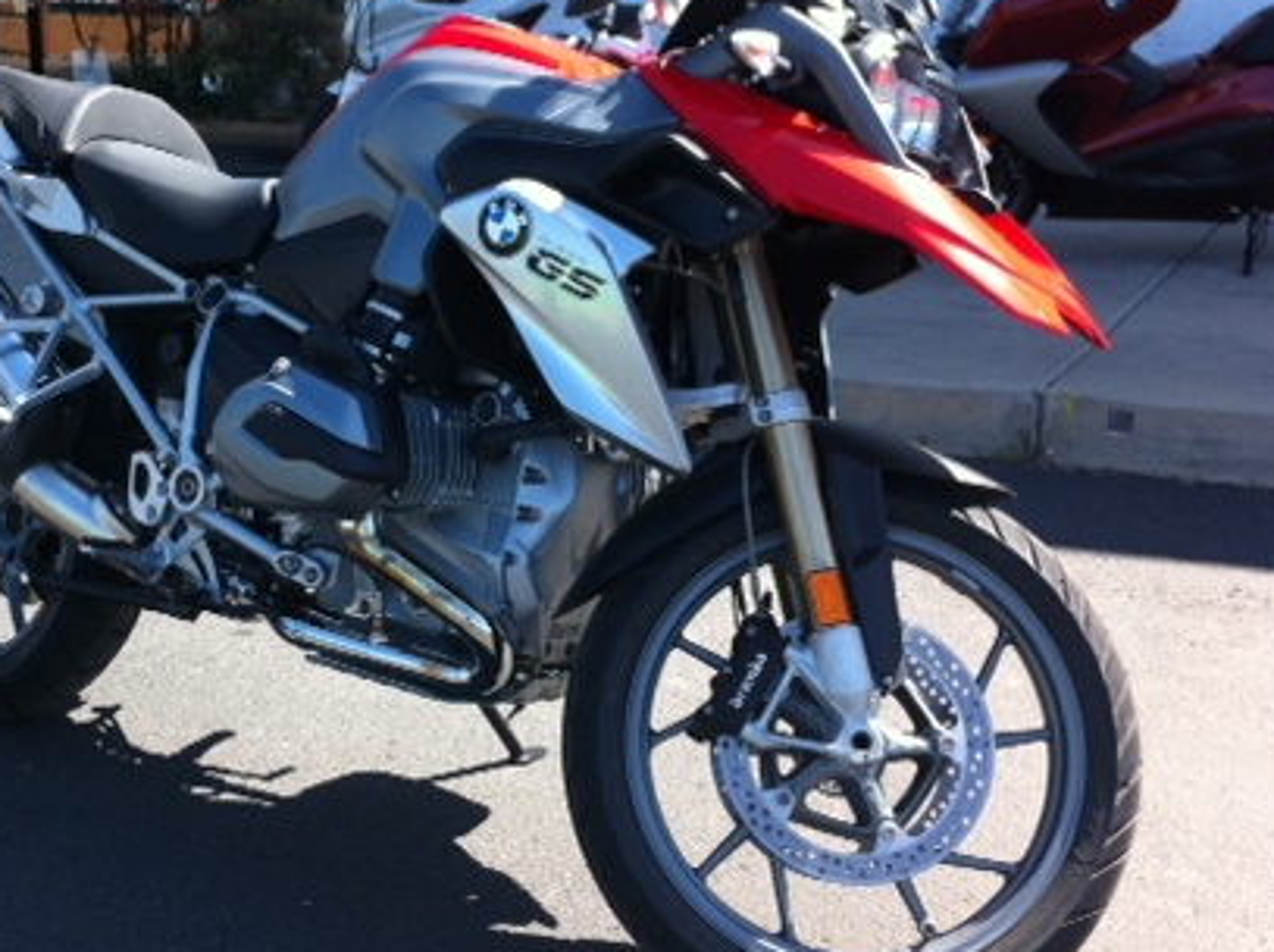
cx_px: 416
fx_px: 2021
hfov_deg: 34.6
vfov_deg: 26.4
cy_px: 376
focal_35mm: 55
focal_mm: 3.85
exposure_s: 1/328
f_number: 2.8
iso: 80
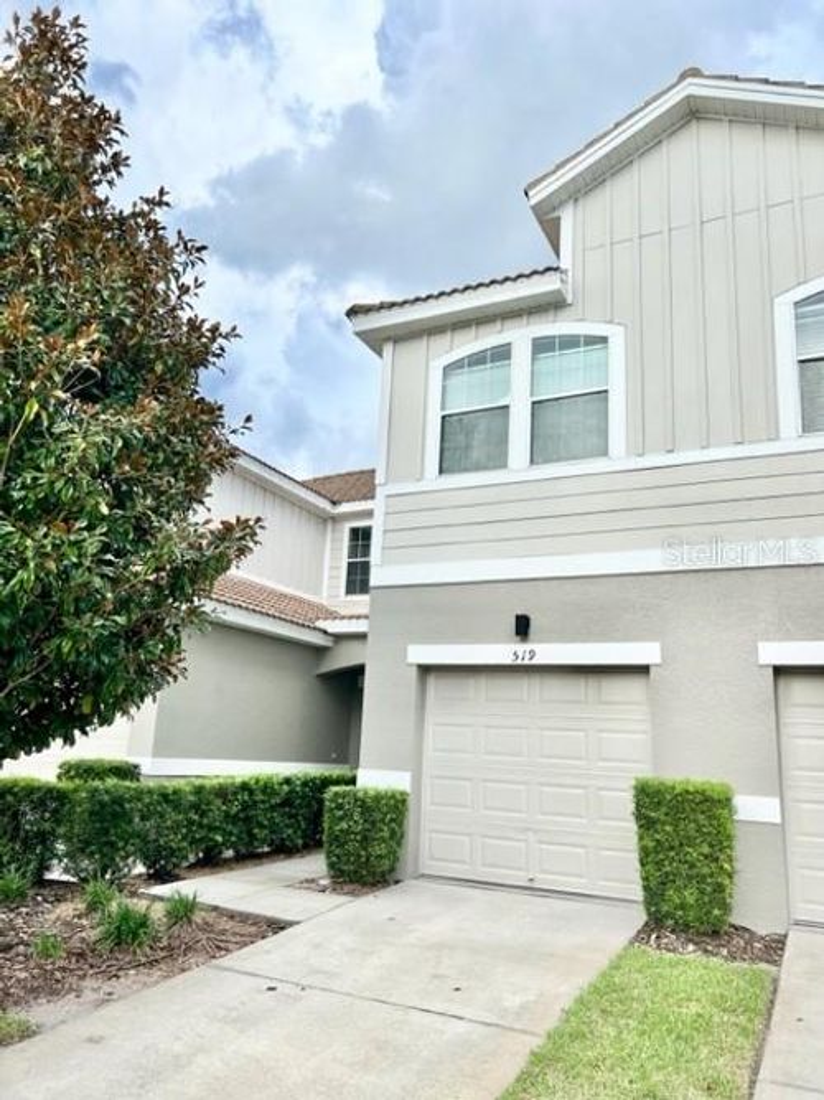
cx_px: 412
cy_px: 550
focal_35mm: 26
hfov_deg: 53.0
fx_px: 825
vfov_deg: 67.3
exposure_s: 1/2165
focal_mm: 5.7
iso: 50
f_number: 1.5
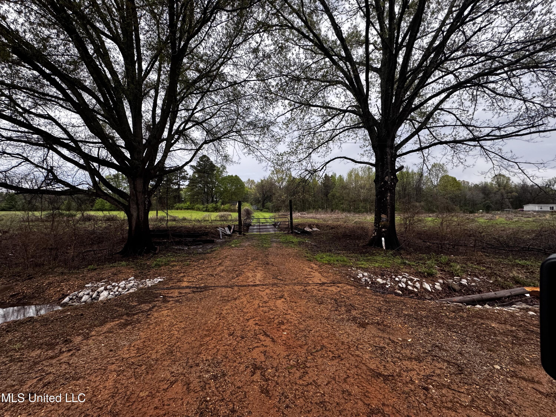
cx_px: 278
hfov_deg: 102.1
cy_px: 208
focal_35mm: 14
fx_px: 225
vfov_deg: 85.7
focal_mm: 2.22
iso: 200
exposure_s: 1/99
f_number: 2.2
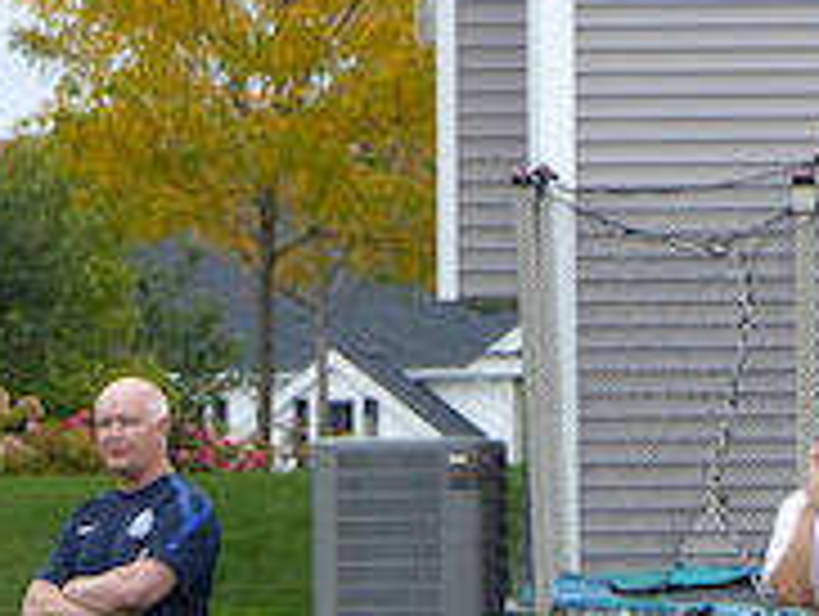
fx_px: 15020
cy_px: 760
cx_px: 133
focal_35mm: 634
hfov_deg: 3.1
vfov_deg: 2.3
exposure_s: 1/500
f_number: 2.8
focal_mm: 39.1
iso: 320
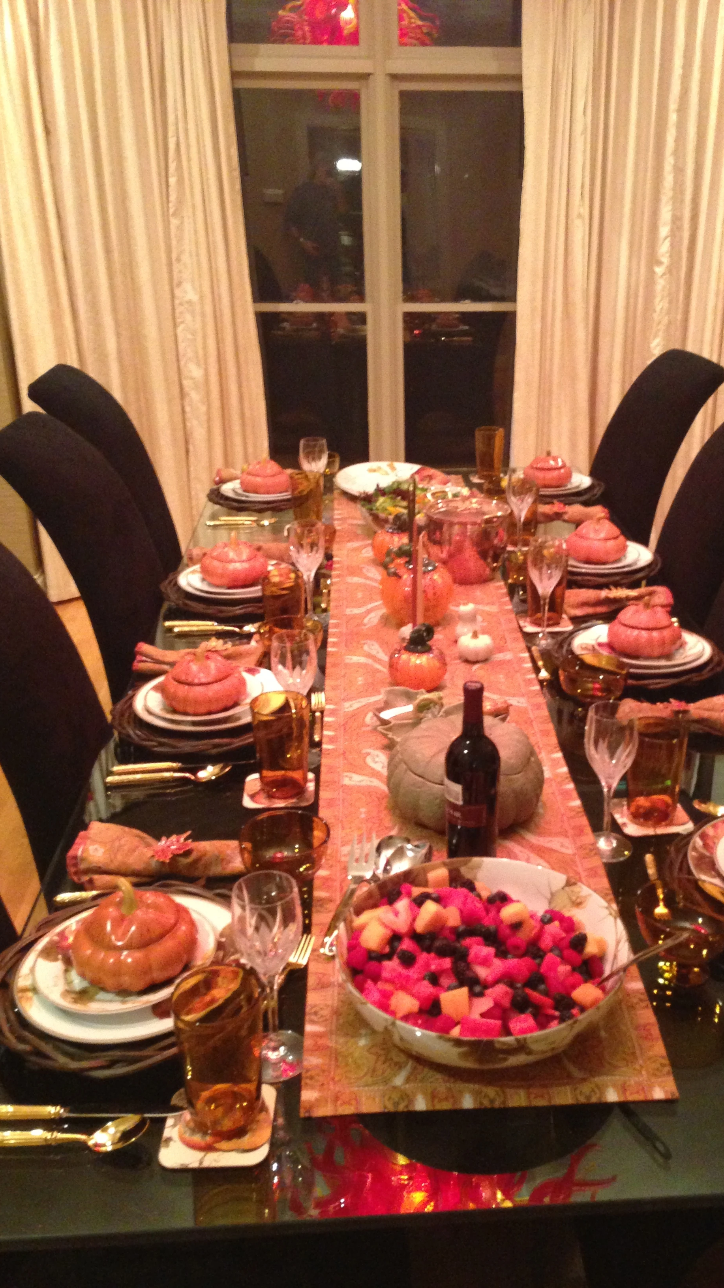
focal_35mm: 36
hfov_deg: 32.7
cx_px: 457
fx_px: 1229
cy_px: 644
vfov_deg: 55.3
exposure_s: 1/15
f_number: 2.4
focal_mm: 4.13
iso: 400
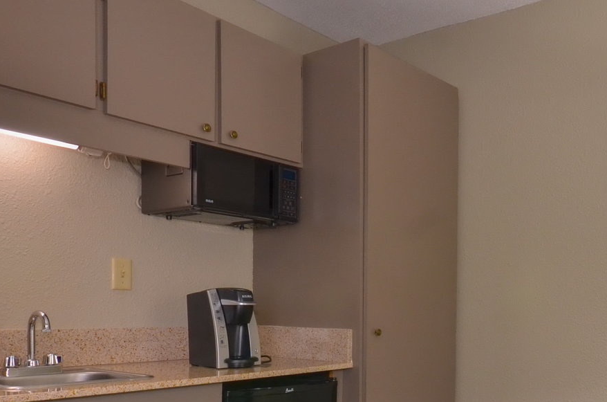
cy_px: 314
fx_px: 589
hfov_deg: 51.9
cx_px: 463
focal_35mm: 35
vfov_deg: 36.5
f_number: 7.1
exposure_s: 1/8
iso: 320
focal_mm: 10
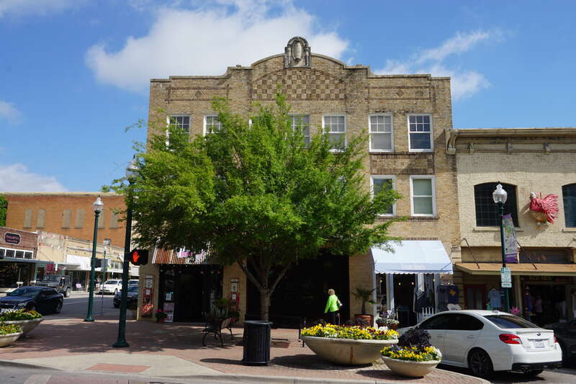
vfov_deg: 43.6
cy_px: 192
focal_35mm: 30
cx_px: 288
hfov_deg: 61.9
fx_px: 480
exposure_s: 1/160
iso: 100
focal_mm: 20
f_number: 11
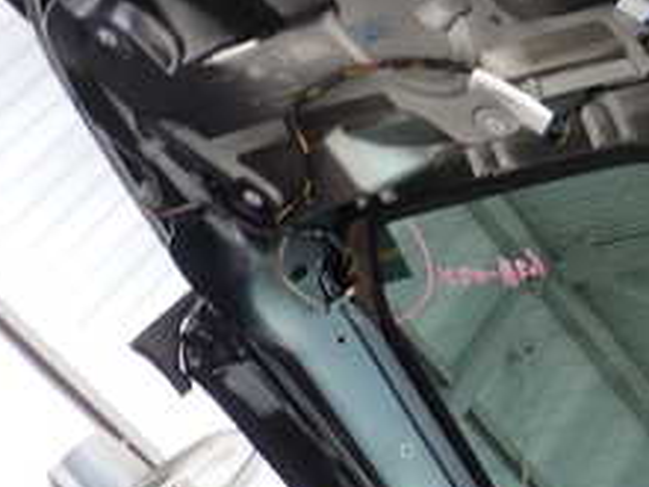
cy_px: 86
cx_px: 838
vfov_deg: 17.8
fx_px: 1537
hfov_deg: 21.6
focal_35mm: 82
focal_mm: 5.4
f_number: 2.3
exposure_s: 1/40
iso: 200
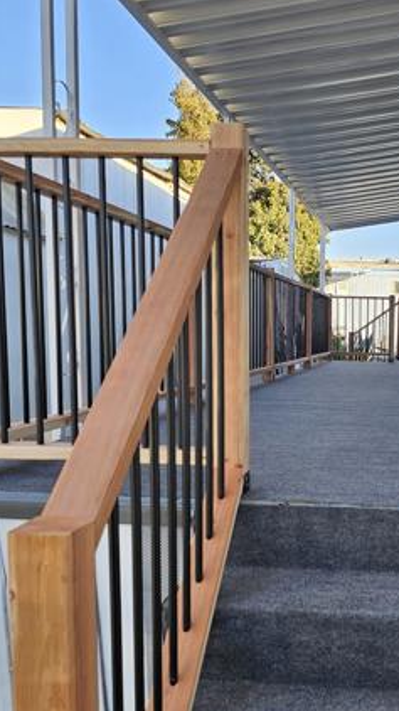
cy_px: 430
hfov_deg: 29.7
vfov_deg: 52.4
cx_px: 370
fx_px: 716
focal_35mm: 38
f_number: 1.7
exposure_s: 1/120
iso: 12
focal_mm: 6.3
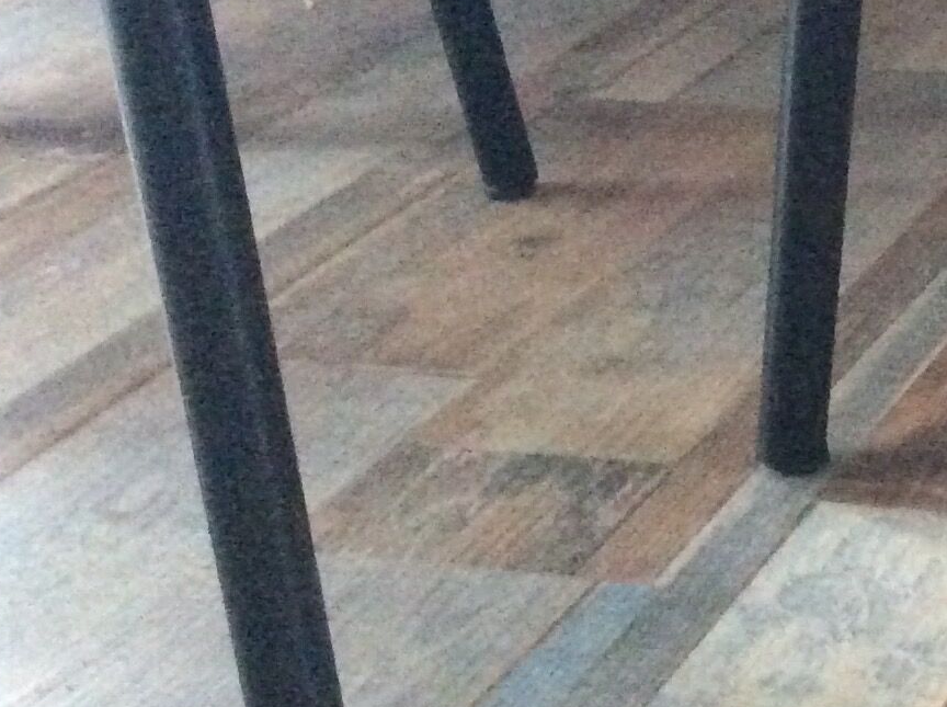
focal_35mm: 96
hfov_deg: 18.9
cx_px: 1246
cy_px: 219
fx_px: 2622
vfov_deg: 15.3
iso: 500
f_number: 2.4
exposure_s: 1/17
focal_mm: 3.3
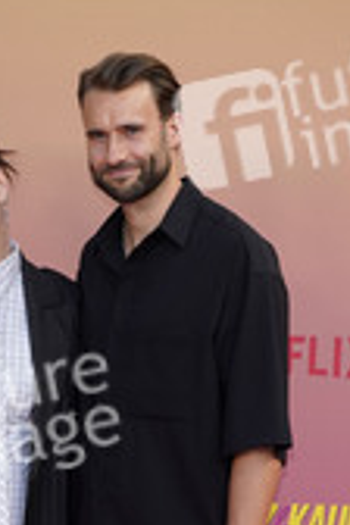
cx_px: 50
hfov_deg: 12.2
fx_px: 1633
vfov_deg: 17.6
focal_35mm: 112
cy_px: 584
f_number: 5.6
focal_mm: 47
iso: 320
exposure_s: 1/160
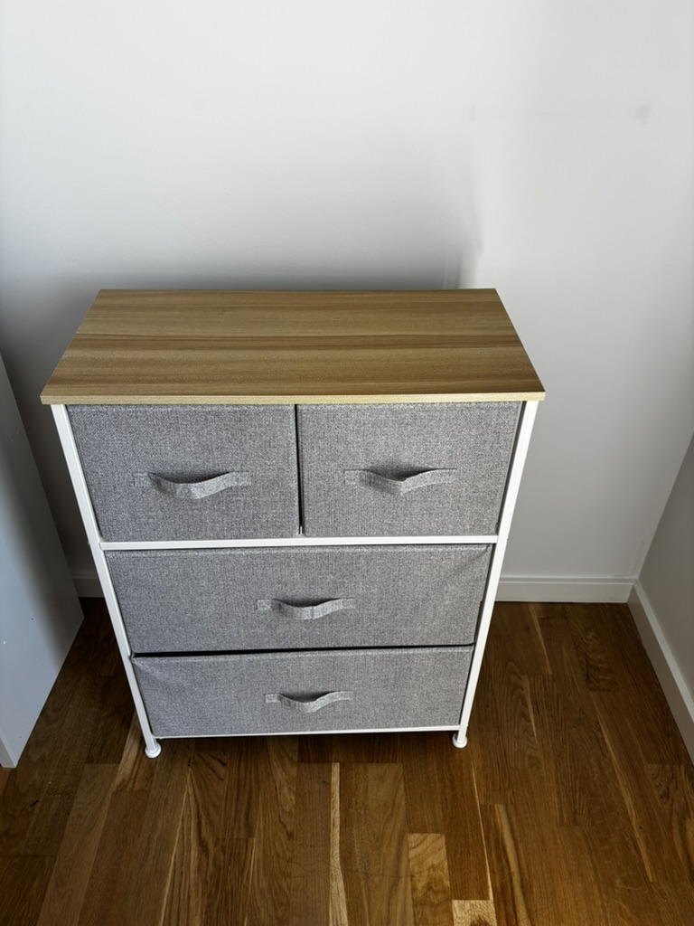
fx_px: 695
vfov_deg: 67.3
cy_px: 463
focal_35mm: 26
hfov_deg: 53.1
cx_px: 347
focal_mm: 5.96
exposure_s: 1/121
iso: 40
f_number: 1.6
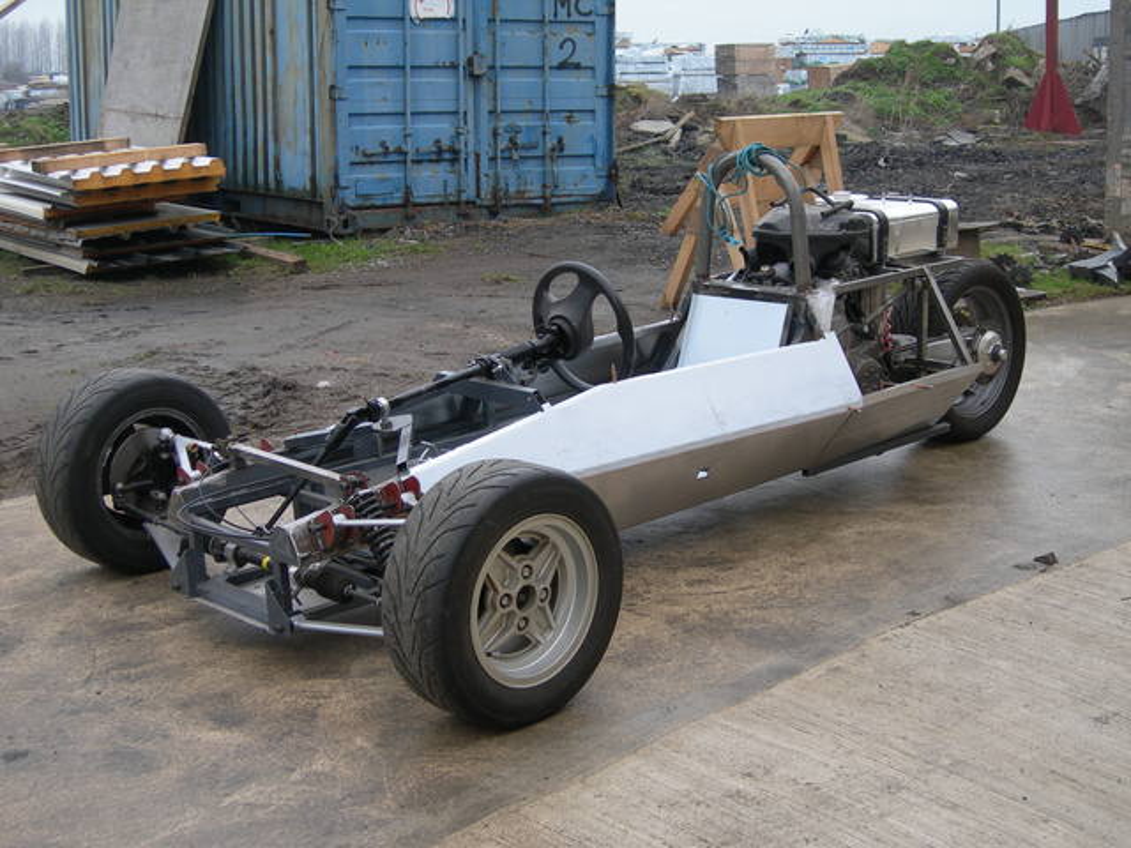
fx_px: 1666
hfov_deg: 37.5
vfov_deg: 28.6
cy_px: 424
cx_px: 566
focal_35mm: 51
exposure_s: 1/108
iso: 50
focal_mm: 10.6
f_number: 3.2
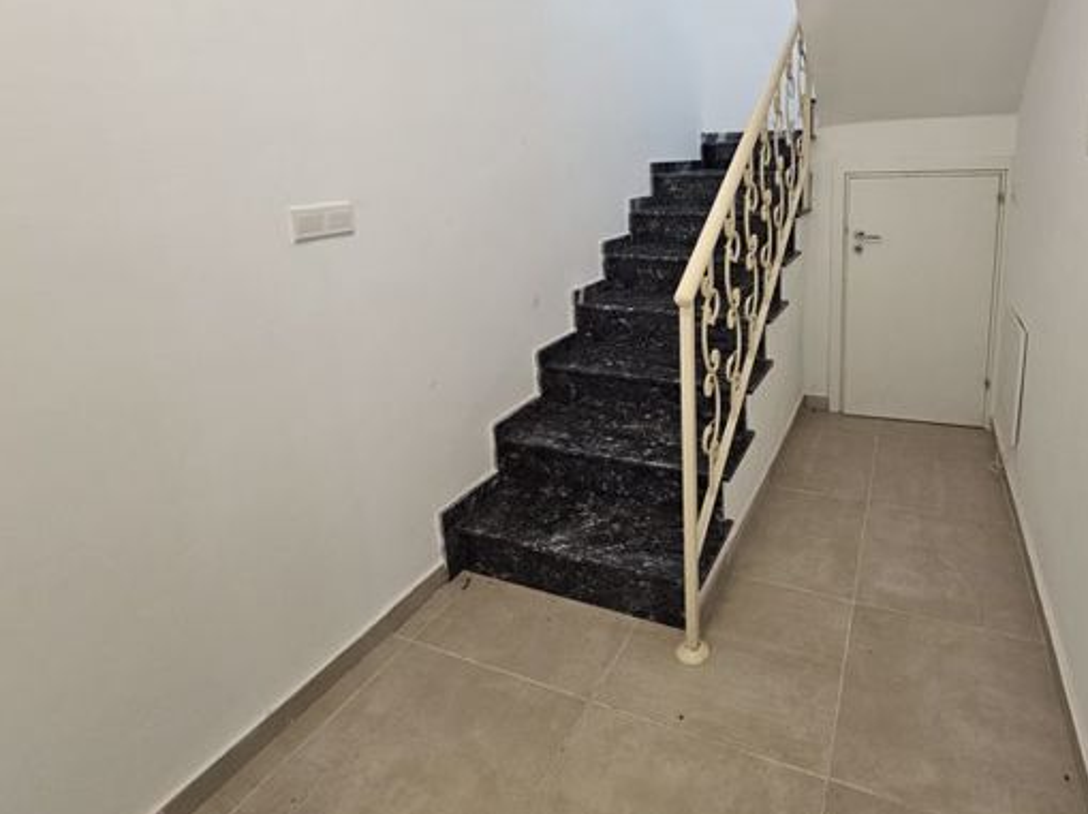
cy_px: 282
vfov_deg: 69.8
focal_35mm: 18
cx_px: 668
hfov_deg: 86.4
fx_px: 565
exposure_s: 1/50
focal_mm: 2.2
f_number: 2.2
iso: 200
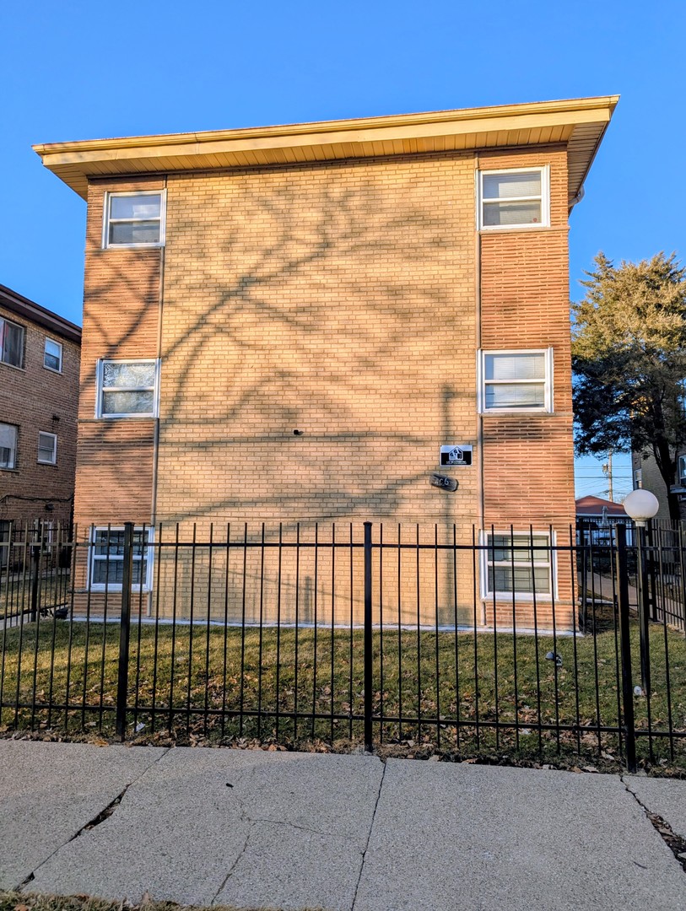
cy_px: 456
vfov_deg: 71.5
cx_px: 343
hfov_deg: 56.9
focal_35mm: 24
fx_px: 633
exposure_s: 1/1099
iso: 42
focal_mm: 6.81
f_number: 1.85
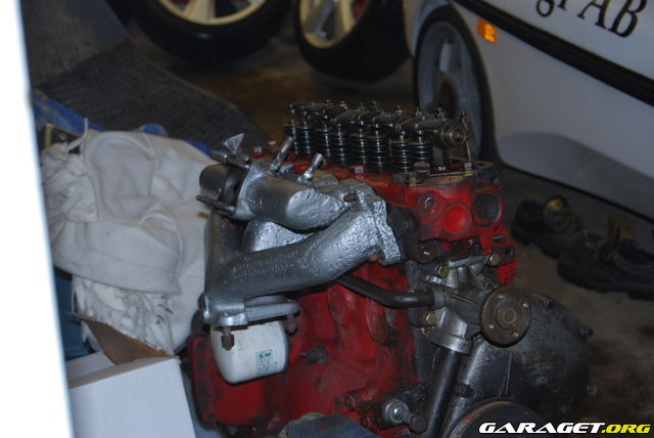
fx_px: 1227
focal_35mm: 68
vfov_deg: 20.2
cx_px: 327
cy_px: 219
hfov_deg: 29.8
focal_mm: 45
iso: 200
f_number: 5.3
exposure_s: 1/60
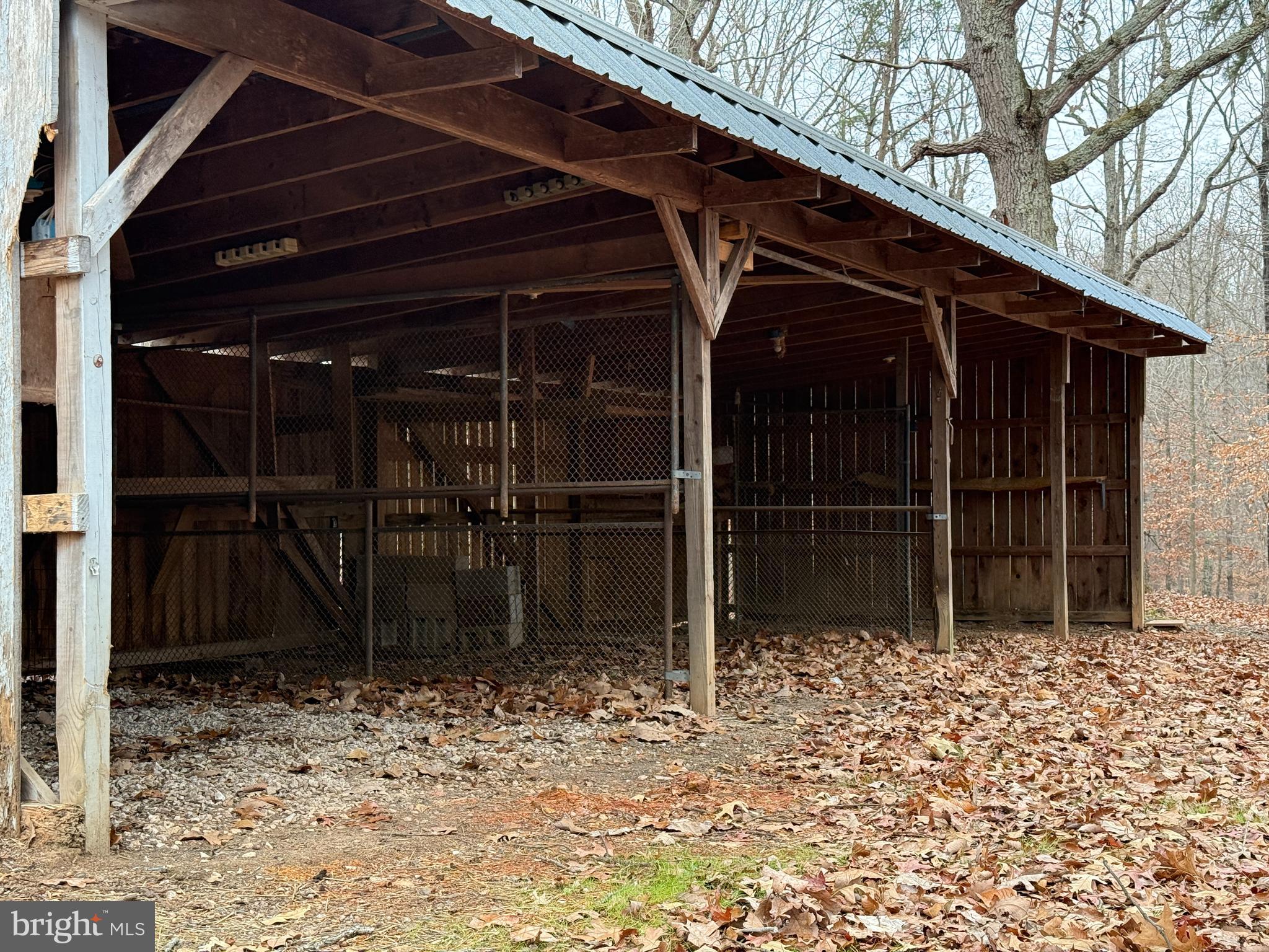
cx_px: 634
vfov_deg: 30.3
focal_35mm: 48
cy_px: 476
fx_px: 1760
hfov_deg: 39.7
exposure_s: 1/107
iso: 200
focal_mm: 6.76
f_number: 1.78
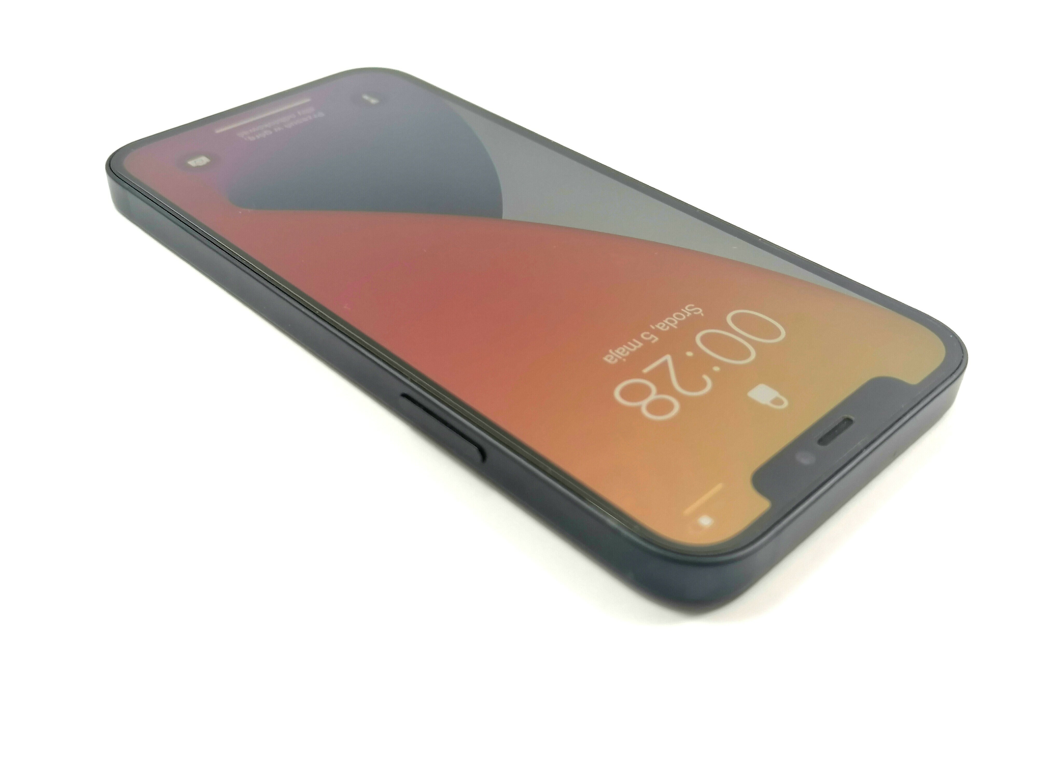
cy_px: 389
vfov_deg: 39.7
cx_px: 518
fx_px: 1078
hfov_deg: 51.4
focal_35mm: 36
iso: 50
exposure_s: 1/103
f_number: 1.8
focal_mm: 5.3
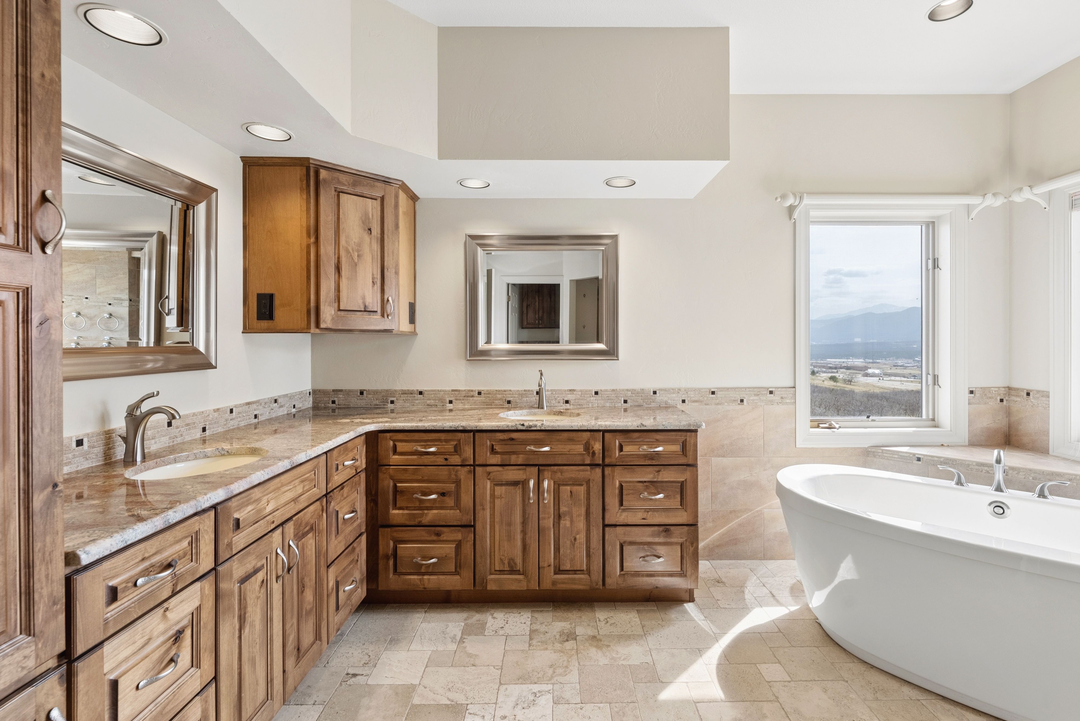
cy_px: 345
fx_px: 480
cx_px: 556
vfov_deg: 73.8
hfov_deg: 96.7
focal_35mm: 16
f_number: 9
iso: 640
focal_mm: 15
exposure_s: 1/80
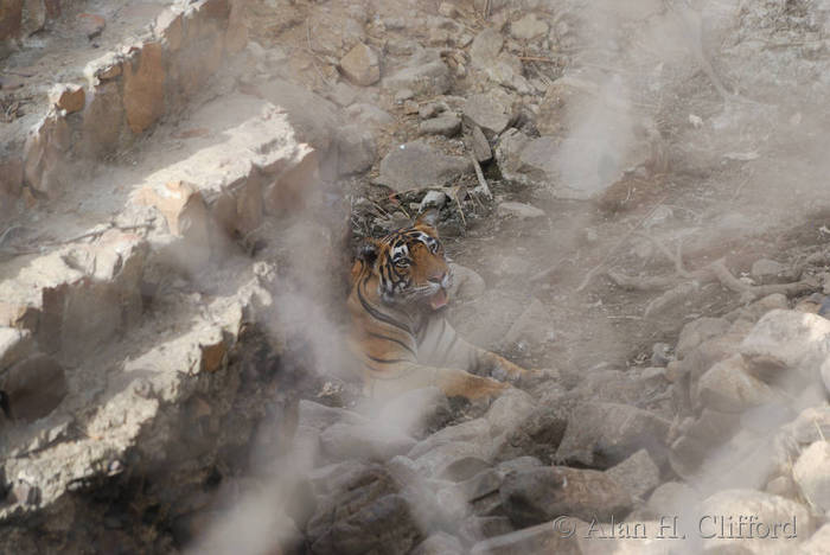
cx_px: 415
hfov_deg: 3.4
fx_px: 13844
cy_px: 278
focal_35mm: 600
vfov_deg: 2.3
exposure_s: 1/400
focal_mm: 400
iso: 400
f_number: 5.6
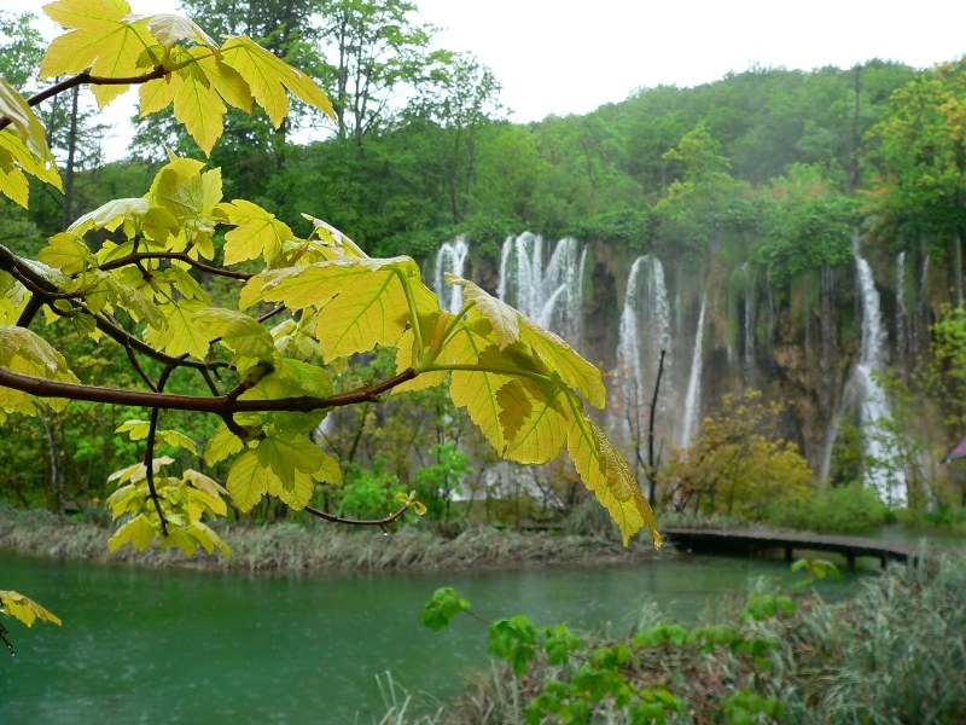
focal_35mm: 36
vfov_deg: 39.7
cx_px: 483
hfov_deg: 51.4
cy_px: 362
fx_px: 1005
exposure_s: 1/125
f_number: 3.7
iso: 80
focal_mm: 6
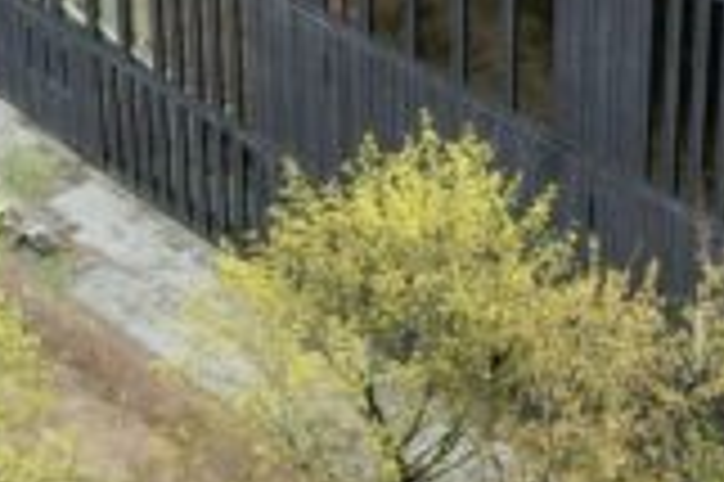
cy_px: 200
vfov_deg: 9.8
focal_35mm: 140
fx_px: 2813
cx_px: 364
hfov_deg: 14.7
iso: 100
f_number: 2.8
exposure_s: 1/400
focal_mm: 8.38
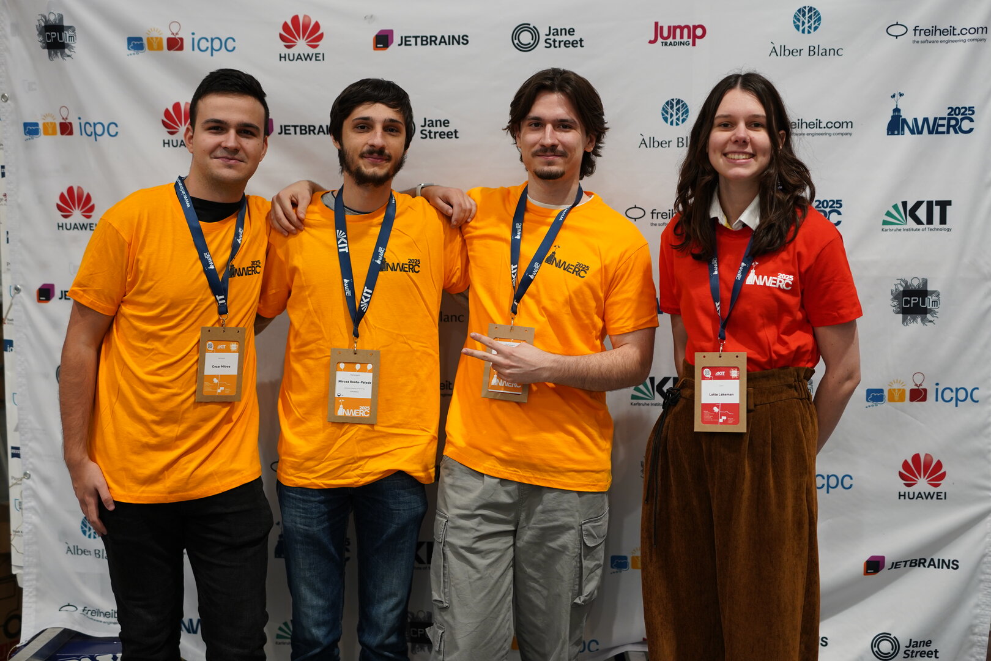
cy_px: 330
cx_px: 496
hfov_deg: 39.6
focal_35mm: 50
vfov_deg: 27.0
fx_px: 1376
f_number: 1.8
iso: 640
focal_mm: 50
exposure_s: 1/125
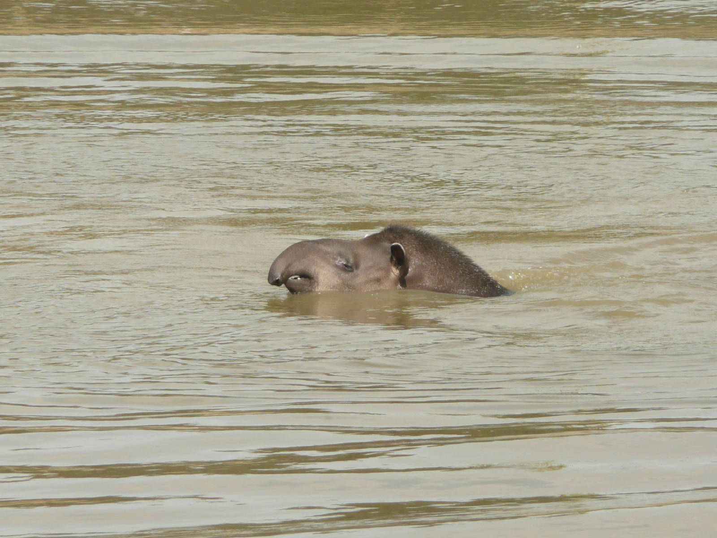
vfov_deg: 3.8
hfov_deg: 5.0
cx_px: 358
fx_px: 8140
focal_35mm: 393
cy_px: 269
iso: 100
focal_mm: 43.3
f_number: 4.9
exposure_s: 1/320
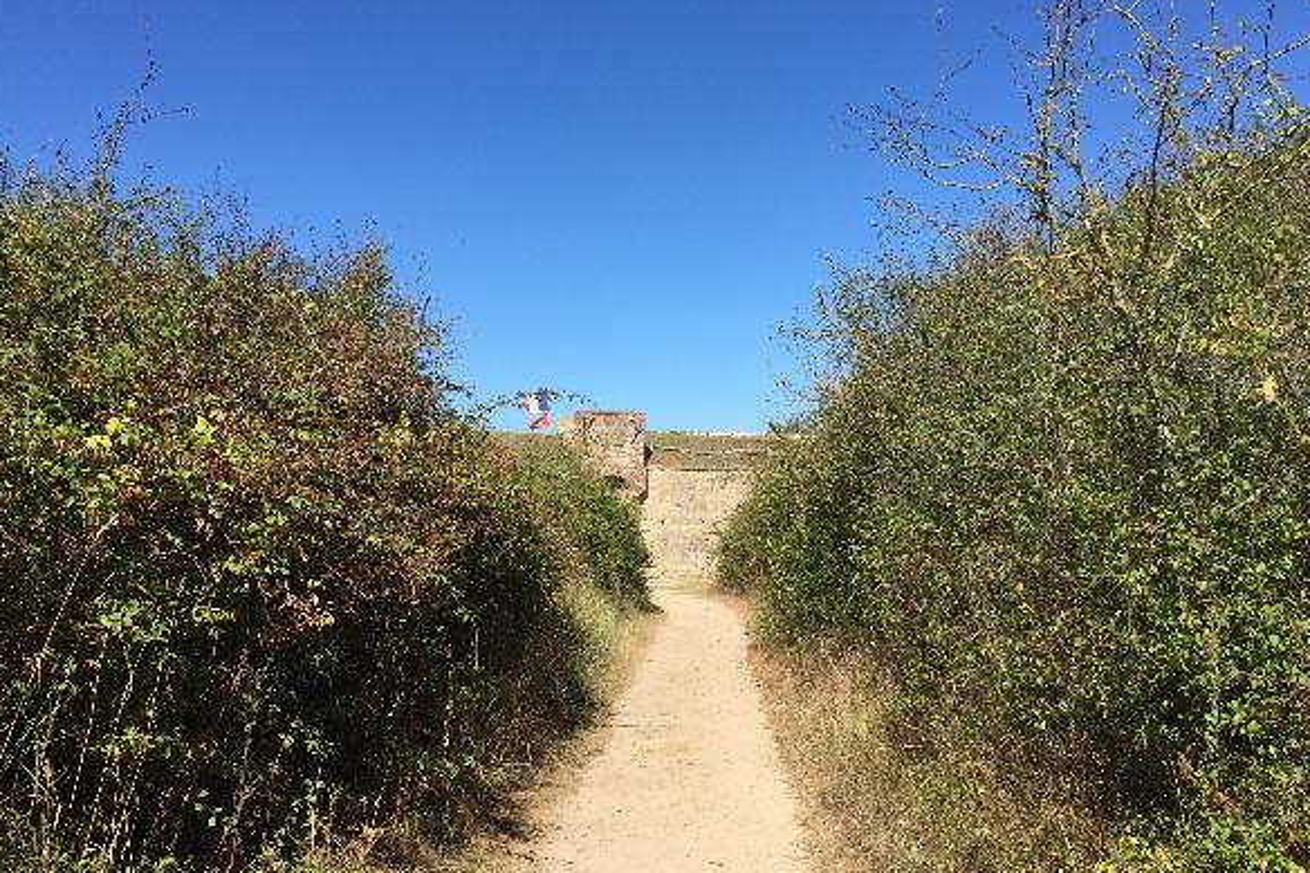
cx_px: 657
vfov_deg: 42.2
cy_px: 375
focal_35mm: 31
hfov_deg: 60.3
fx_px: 1128
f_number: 2.2
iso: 32
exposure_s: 1/1799
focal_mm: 4.15
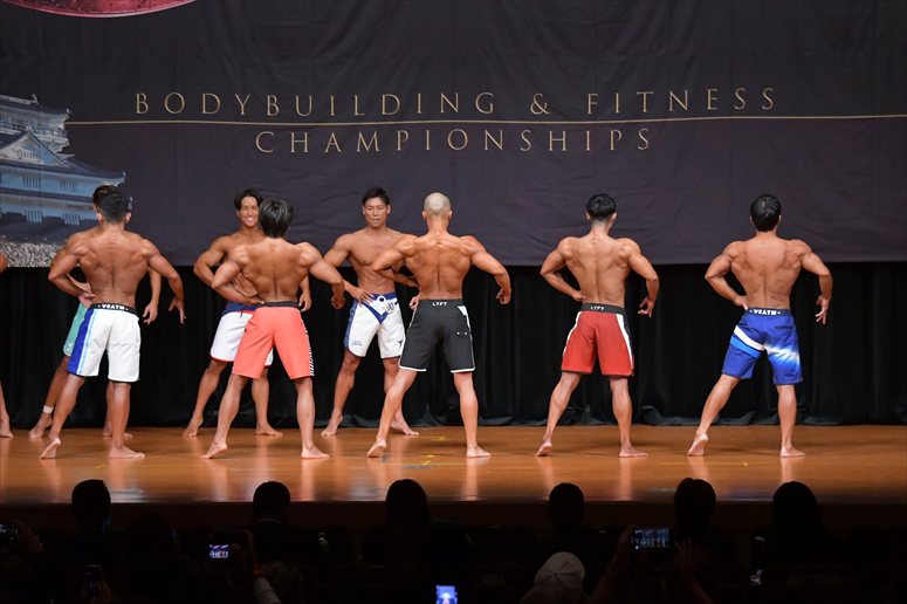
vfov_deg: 9.3
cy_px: 302
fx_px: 3702
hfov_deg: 14.0
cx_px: 454
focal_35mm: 147
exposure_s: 1/400
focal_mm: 98
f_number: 5.6
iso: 5000
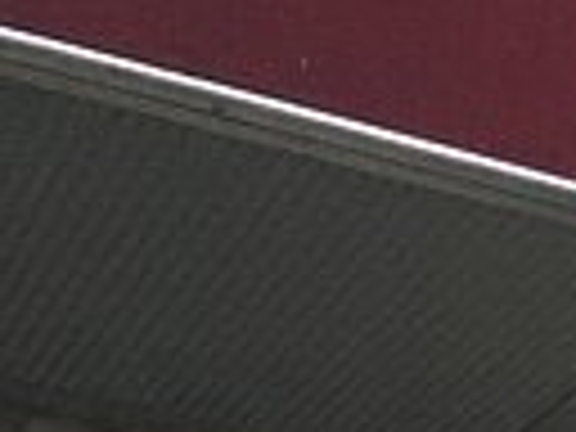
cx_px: 1683
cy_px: 785
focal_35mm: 170
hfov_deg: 9.4
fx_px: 2829
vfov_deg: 8.4
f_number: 2.2
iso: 250
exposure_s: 1/15
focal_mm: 4.15
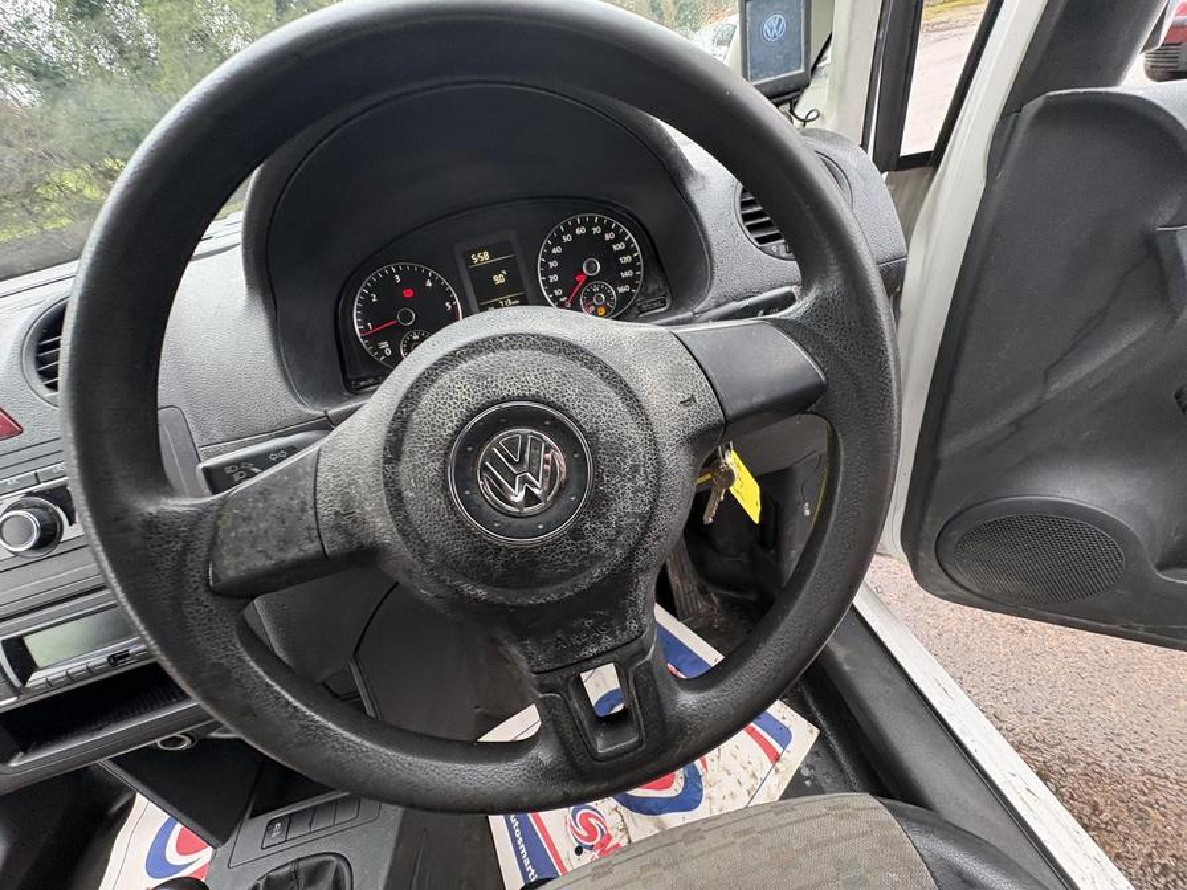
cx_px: 594
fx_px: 480
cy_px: 445
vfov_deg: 85.7
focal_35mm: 14
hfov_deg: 102.1
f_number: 2.2
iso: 200
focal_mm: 2.22
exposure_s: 1/99
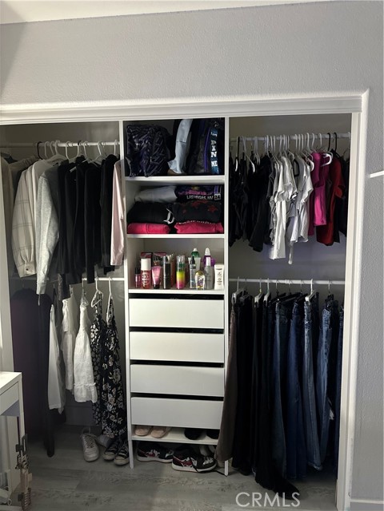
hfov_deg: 56.8
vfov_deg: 71.6
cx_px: 192
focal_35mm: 24
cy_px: 256
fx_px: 355
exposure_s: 1/40
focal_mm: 6.86
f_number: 1.78
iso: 1000
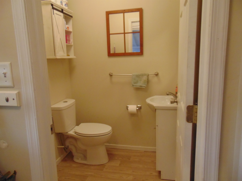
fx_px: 175
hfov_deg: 69.4
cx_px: 121
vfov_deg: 54.9
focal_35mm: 25
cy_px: 90
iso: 320
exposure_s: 1/30
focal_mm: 4.5
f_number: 3
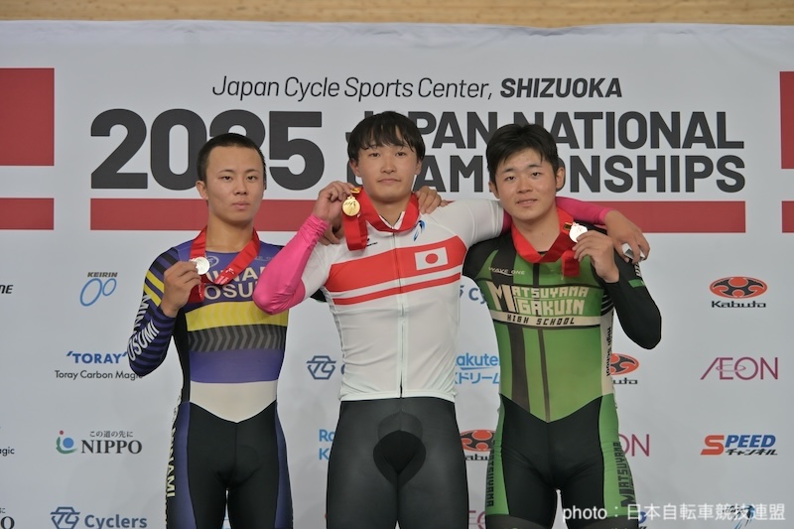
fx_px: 2646
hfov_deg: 17.1
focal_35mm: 120
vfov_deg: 11.4
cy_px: 264
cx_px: 397
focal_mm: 120
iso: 800
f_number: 6.7
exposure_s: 1/200
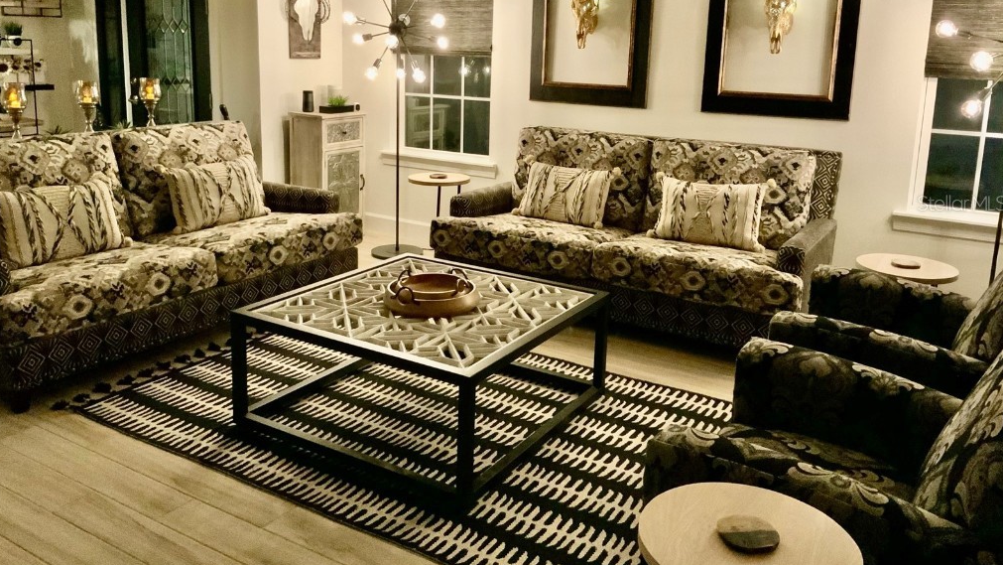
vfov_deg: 36.4
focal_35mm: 32
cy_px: 203
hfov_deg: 61.0
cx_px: 503
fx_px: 851
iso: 500
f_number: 1.8
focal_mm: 3
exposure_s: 1/30
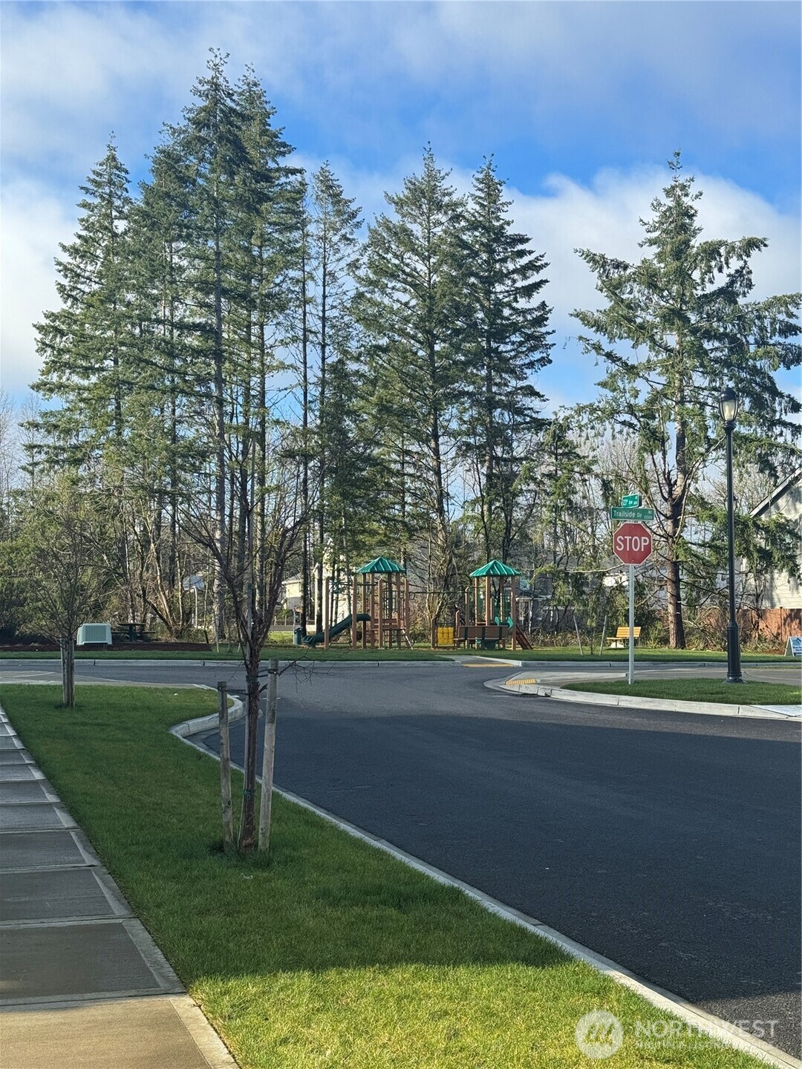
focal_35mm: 48
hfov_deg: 30.3
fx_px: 1483
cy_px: 534
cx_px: 401
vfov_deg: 39.7
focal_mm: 6.76
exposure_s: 1/2513
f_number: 1.78
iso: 64
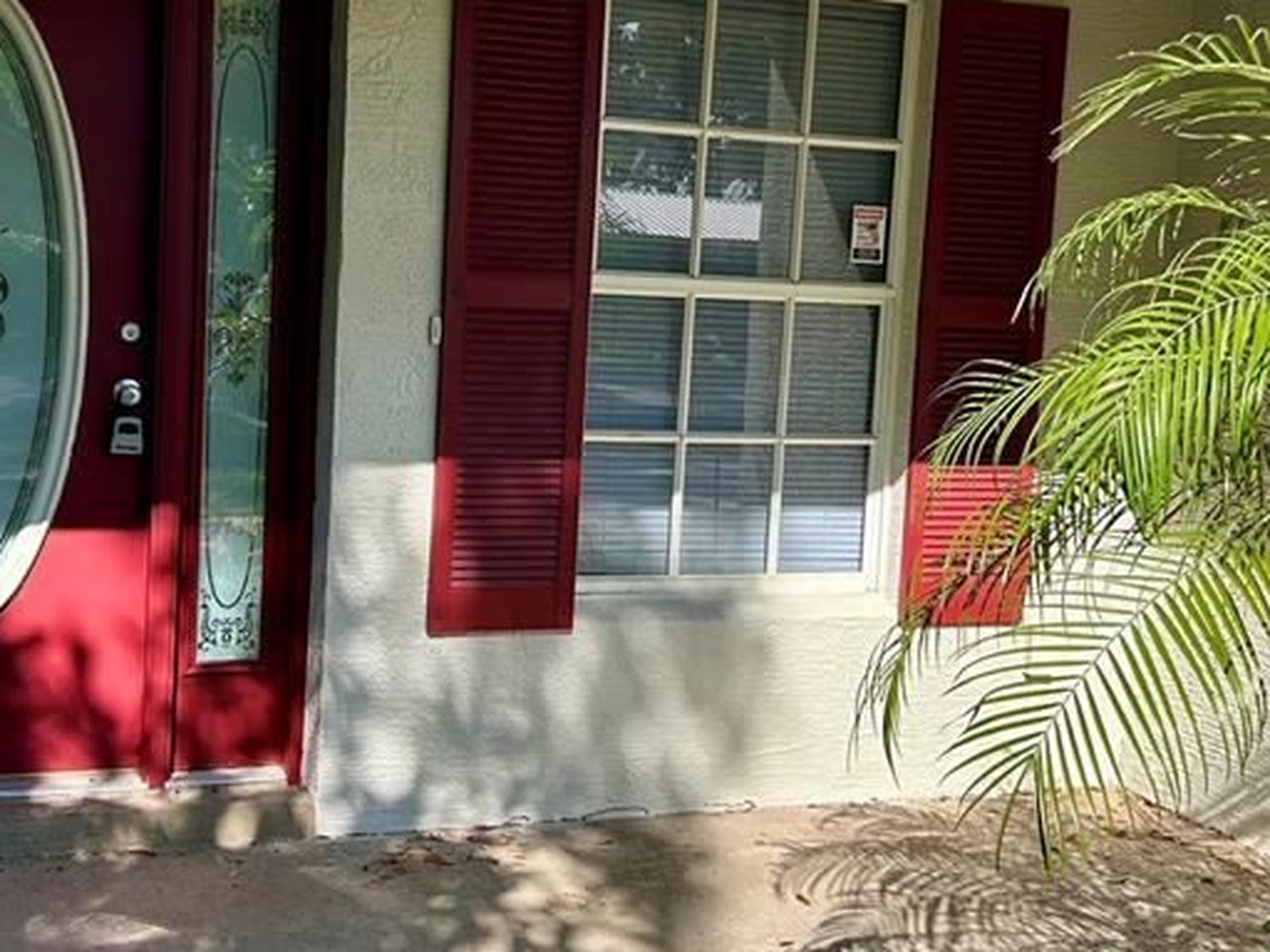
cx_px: 566
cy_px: 416
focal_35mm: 52
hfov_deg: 36.8
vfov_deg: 28.0
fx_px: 1908
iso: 50
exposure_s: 1/1724
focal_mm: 5.7
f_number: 1.5
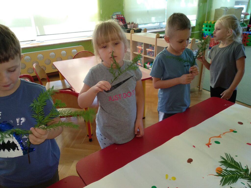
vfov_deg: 53.1
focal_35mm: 26
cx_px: 126
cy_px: 94
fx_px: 189
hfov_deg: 67.3
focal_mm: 3.81
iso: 500
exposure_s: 1/50
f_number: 2.2
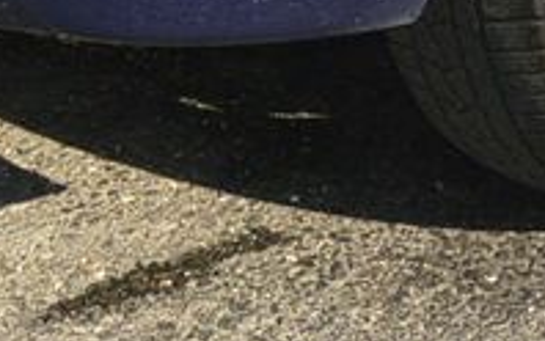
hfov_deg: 14.7
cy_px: -576
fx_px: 2110
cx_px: 333
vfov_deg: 8.2
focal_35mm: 142
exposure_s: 1/250
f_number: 6.3
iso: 160
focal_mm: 10
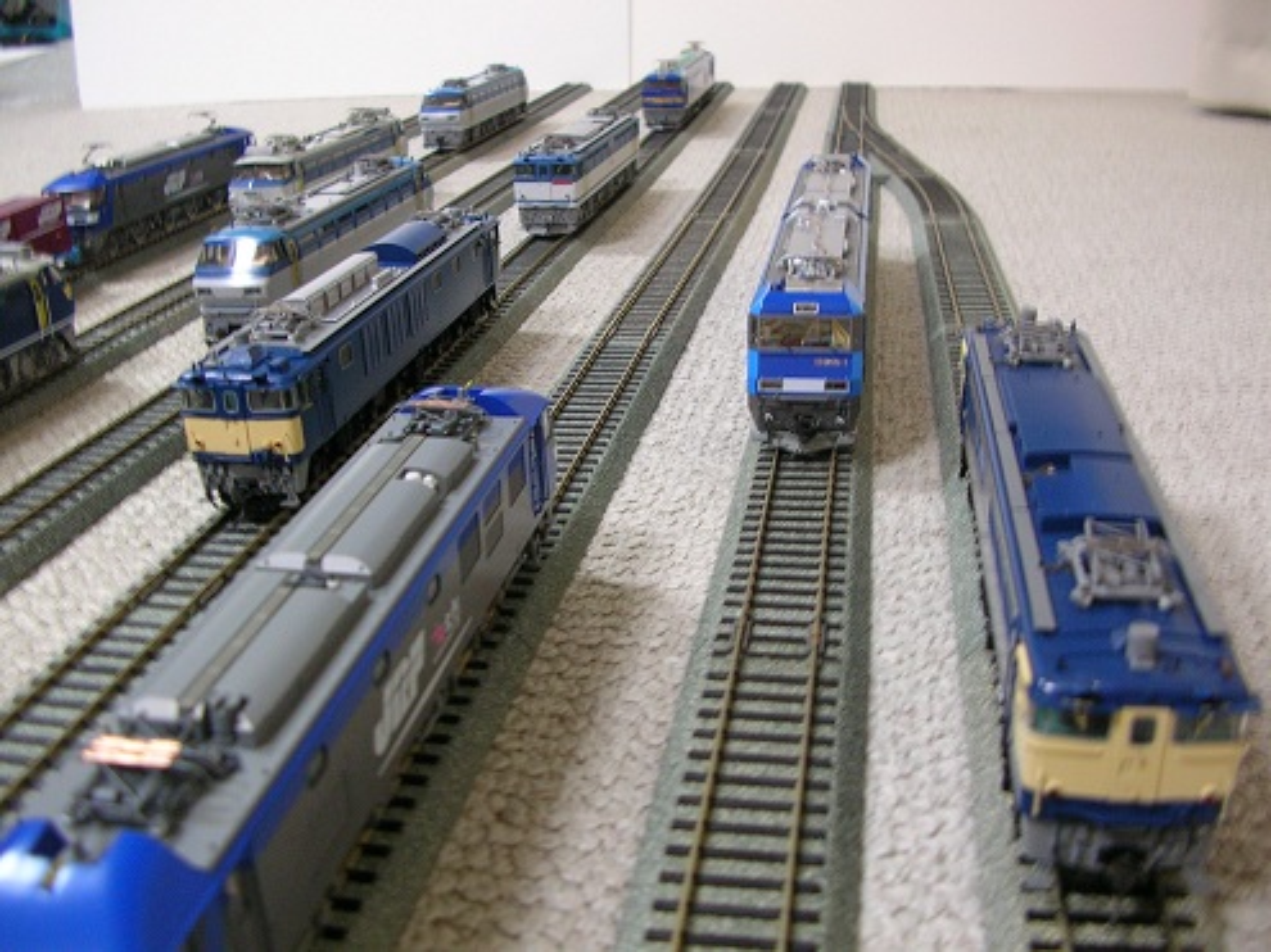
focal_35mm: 35
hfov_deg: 52.6
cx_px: 636
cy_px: 476
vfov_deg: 40.7
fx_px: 1285
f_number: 2.8
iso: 90
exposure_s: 1/5.7
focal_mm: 5.8
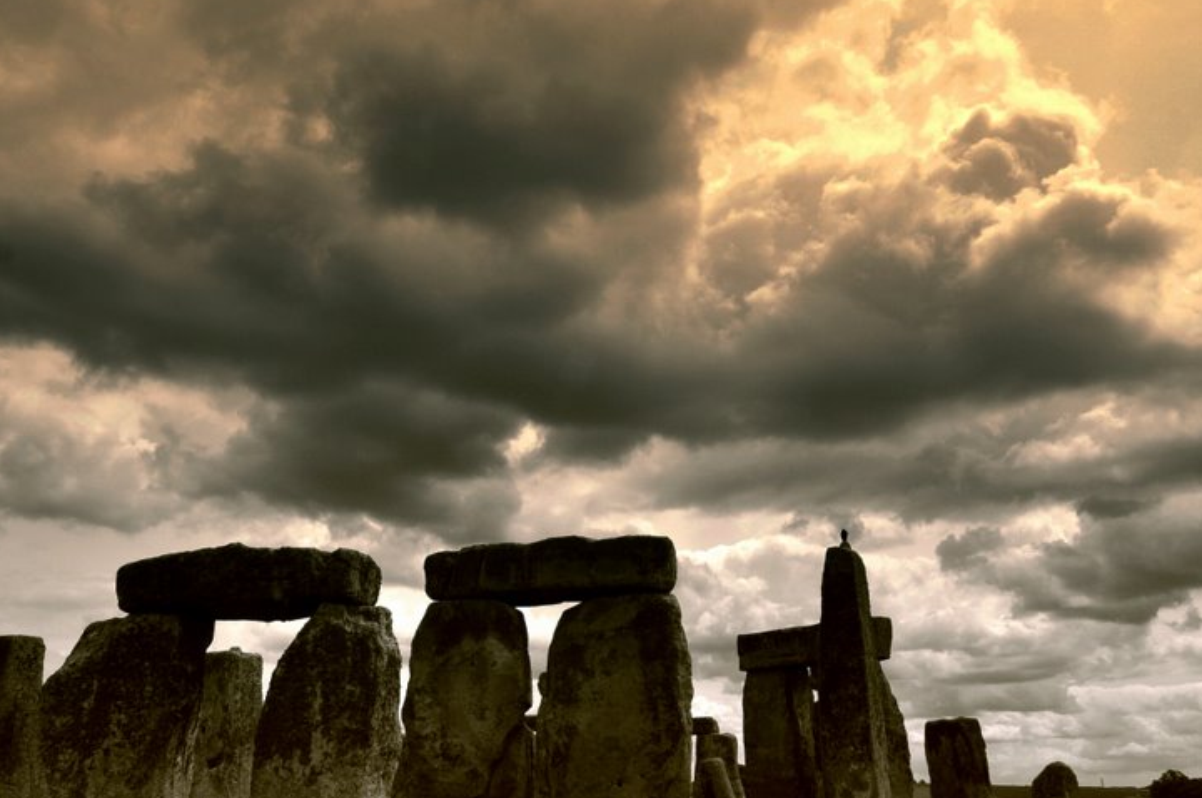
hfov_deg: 61.8
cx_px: 531
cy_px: 460
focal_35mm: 30
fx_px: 1000
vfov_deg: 43.4
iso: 200
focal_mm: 12
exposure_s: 1/250
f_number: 13
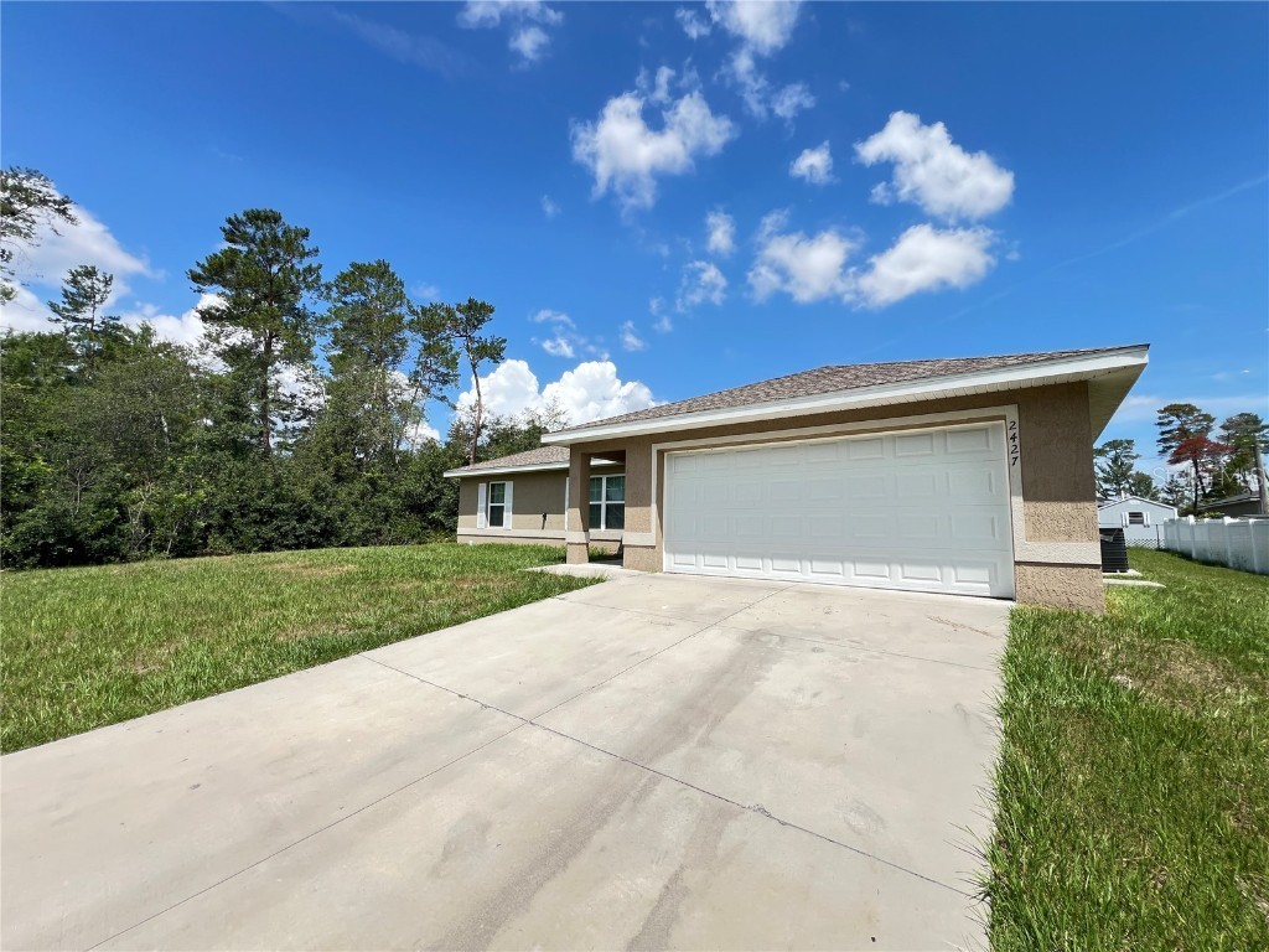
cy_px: 476
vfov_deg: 89.9
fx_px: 477
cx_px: 634
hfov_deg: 106.2
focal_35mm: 13
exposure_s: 1/673
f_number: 1.8
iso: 32
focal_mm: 1.57
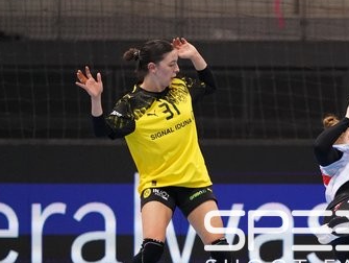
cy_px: 247
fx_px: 6944
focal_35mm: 688
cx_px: 413
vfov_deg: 2.2
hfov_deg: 2.9
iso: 5000
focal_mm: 300
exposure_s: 1/1600
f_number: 2.8
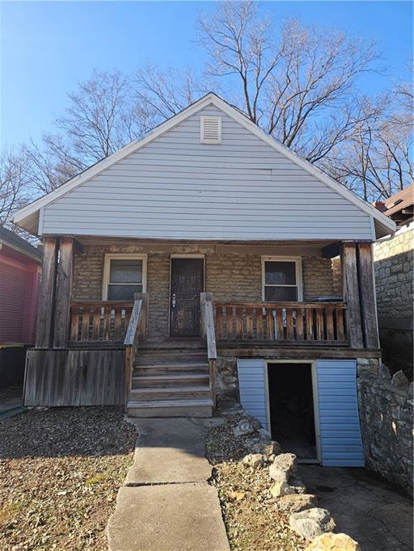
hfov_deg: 58.9
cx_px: 207
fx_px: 367
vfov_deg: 73.9
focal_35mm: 23
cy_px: 276
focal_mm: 5.4
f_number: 1.8
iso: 25
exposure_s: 1/659
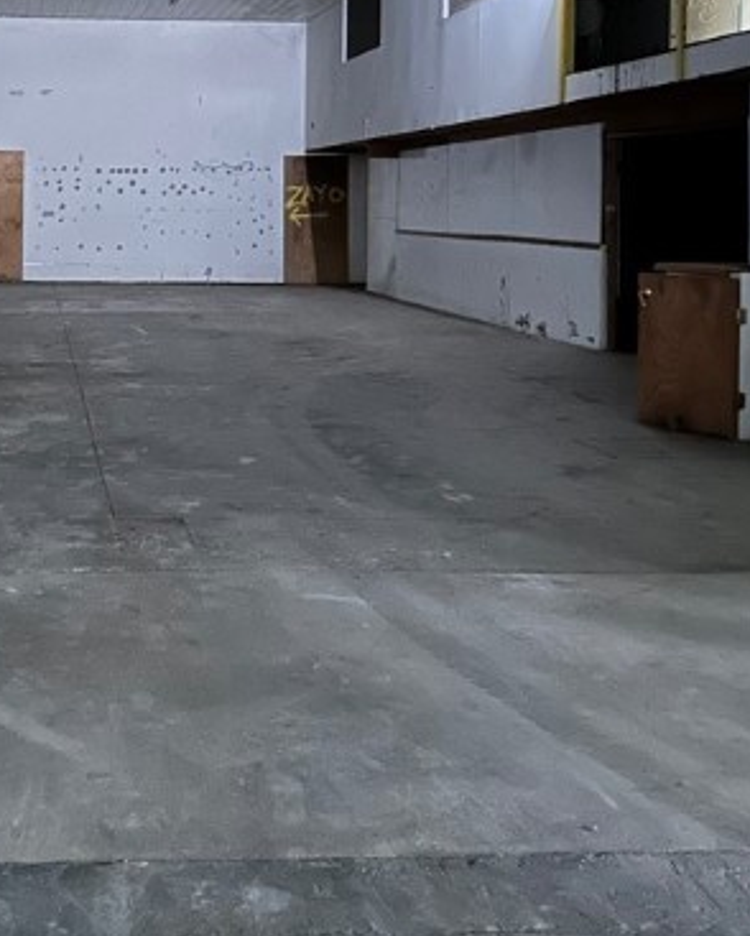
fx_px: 1358
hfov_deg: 30.0
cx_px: 128
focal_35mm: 49
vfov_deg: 37.0
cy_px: 222
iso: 2500
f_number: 1.78
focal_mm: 6.86
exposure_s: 1/2
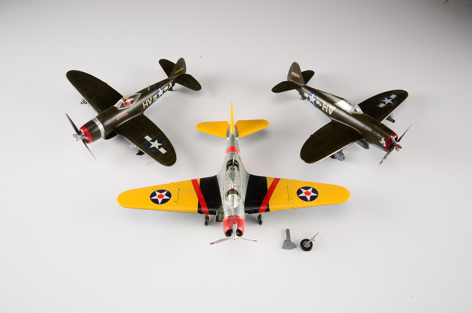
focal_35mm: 32
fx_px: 412
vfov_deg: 41.5
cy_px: 156
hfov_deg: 59.6
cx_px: 236
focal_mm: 21
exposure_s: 1/100
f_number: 25
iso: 100
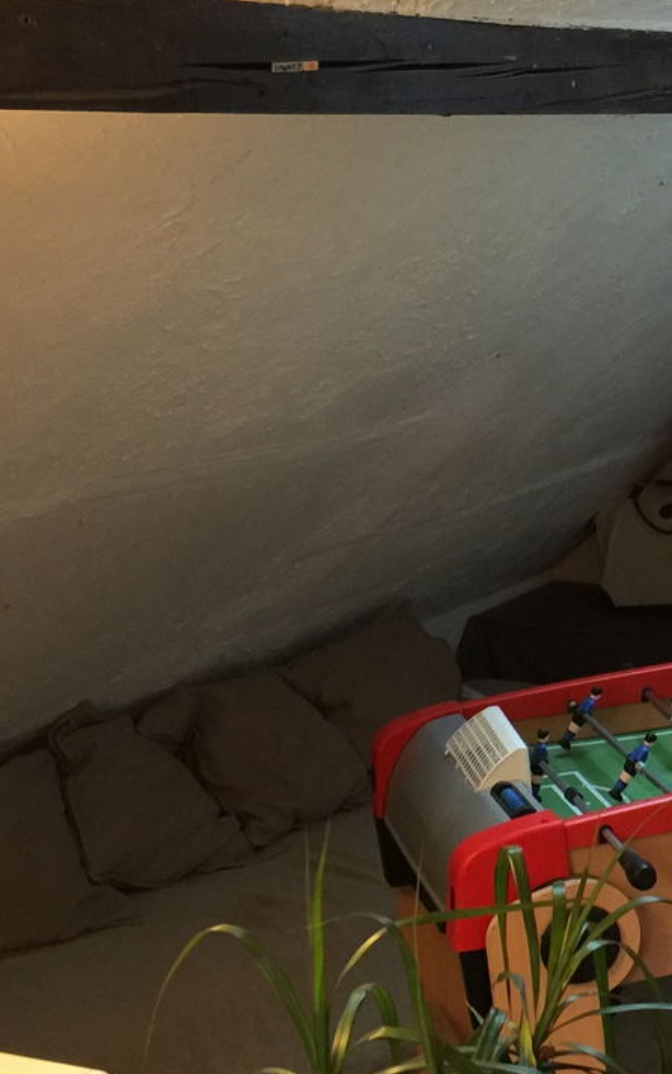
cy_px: 536
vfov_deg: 29.8
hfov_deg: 17.7
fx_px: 2021
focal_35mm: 69
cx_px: 863
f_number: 2.2
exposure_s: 1/10
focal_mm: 4.15
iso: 125
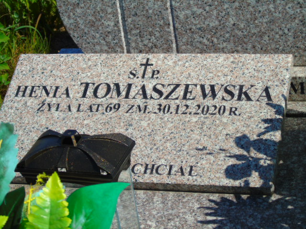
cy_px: 114
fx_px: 955
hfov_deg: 18.2
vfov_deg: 13.7
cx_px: 153
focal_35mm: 108
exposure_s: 1/1000
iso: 80
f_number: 4.4
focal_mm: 19
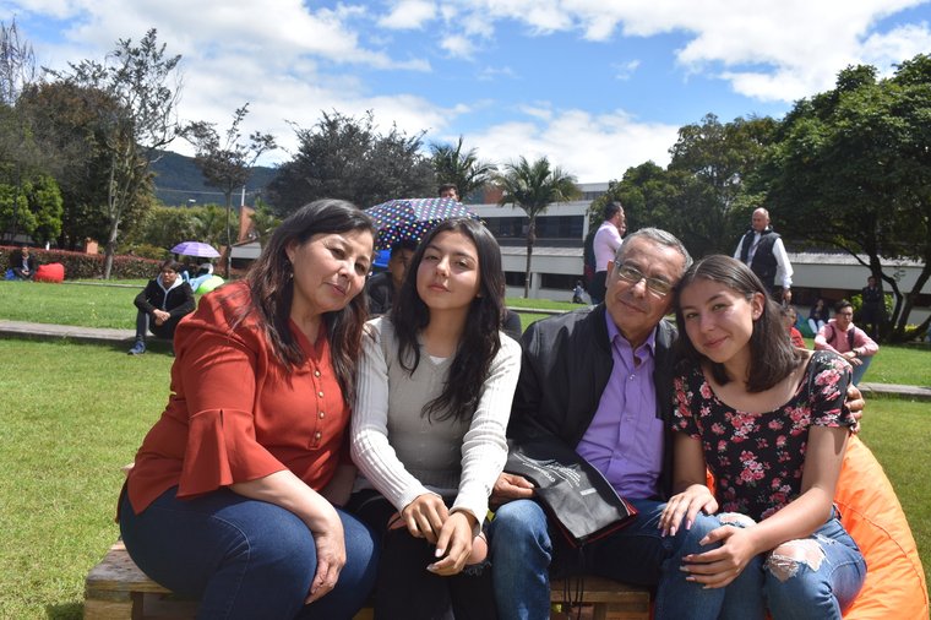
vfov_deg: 38.3
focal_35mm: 34
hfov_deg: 55.1
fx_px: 892
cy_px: 310
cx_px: 466
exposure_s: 1/500
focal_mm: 23
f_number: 8
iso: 250
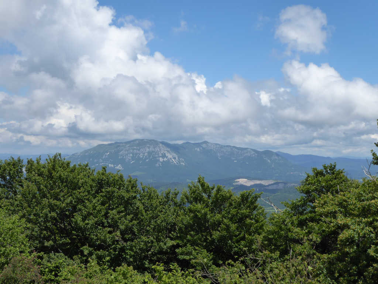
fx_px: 546
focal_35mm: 50
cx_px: 189
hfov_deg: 38.2
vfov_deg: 29.1
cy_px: 142
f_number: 4.1
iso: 125
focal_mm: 9
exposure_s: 1/800
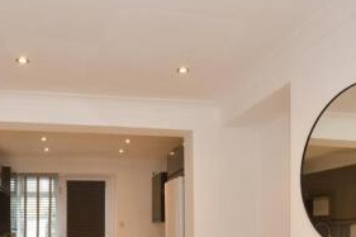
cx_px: 118
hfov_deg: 53.4
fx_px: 346
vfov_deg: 35.1
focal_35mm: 35
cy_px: 224
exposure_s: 1/5
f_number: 8
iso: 100
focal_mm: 10
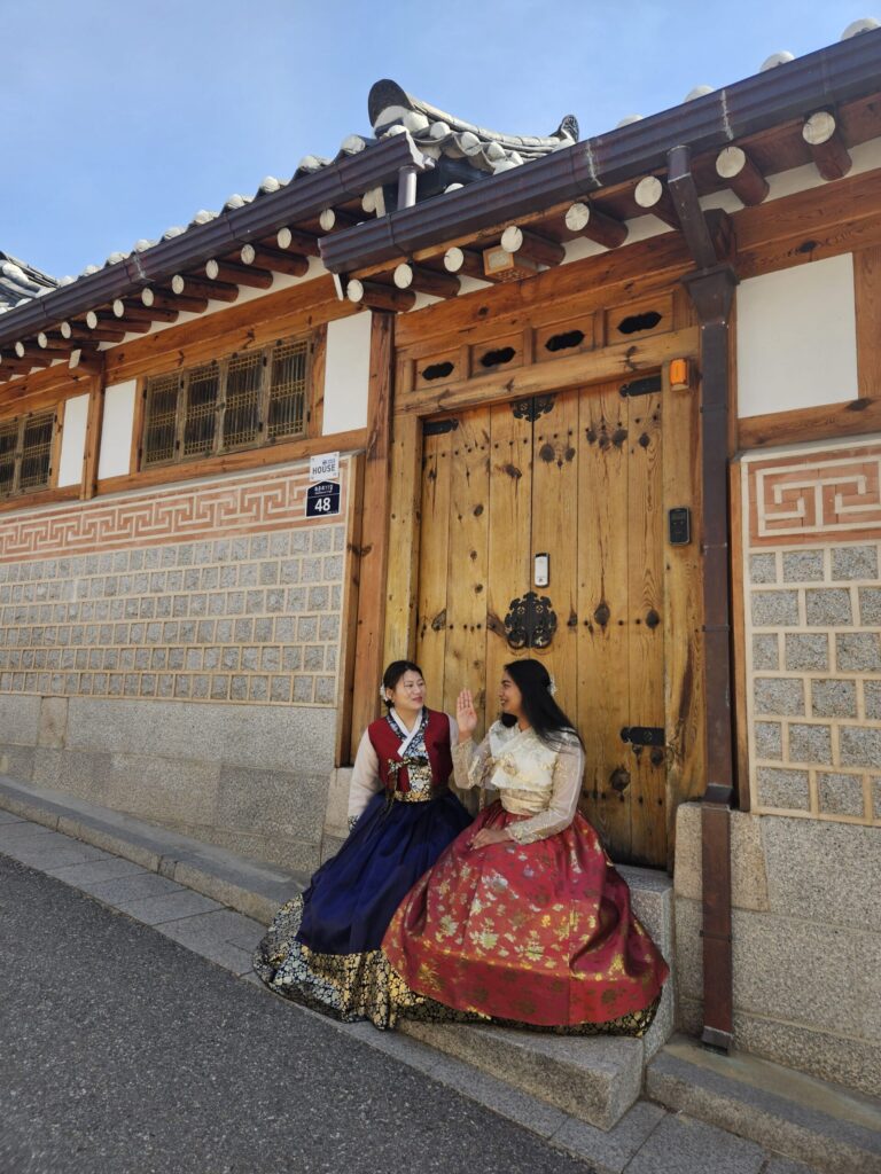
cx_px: 440
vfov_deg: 73.9
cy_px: 587
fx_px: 780
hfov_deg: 58.9
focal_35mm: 23
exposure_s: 1/591
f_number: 1.8
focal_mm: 5.4
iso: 25
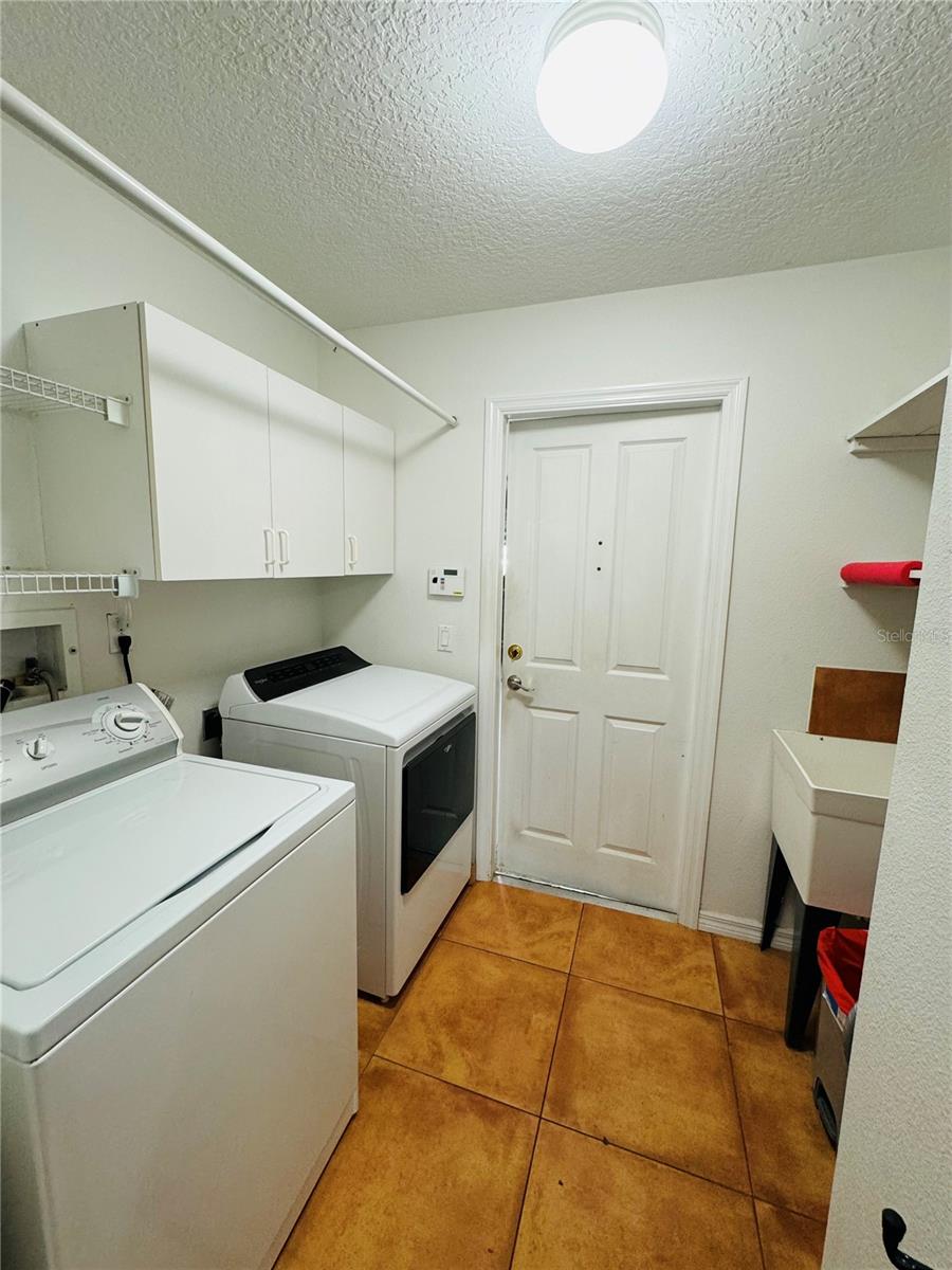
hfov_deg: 85.7
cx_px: 476
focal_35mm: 14
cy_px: 635
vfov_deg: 102.1
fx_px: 513
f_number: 2.2
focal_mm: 2.22
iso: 160
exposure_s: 1/60
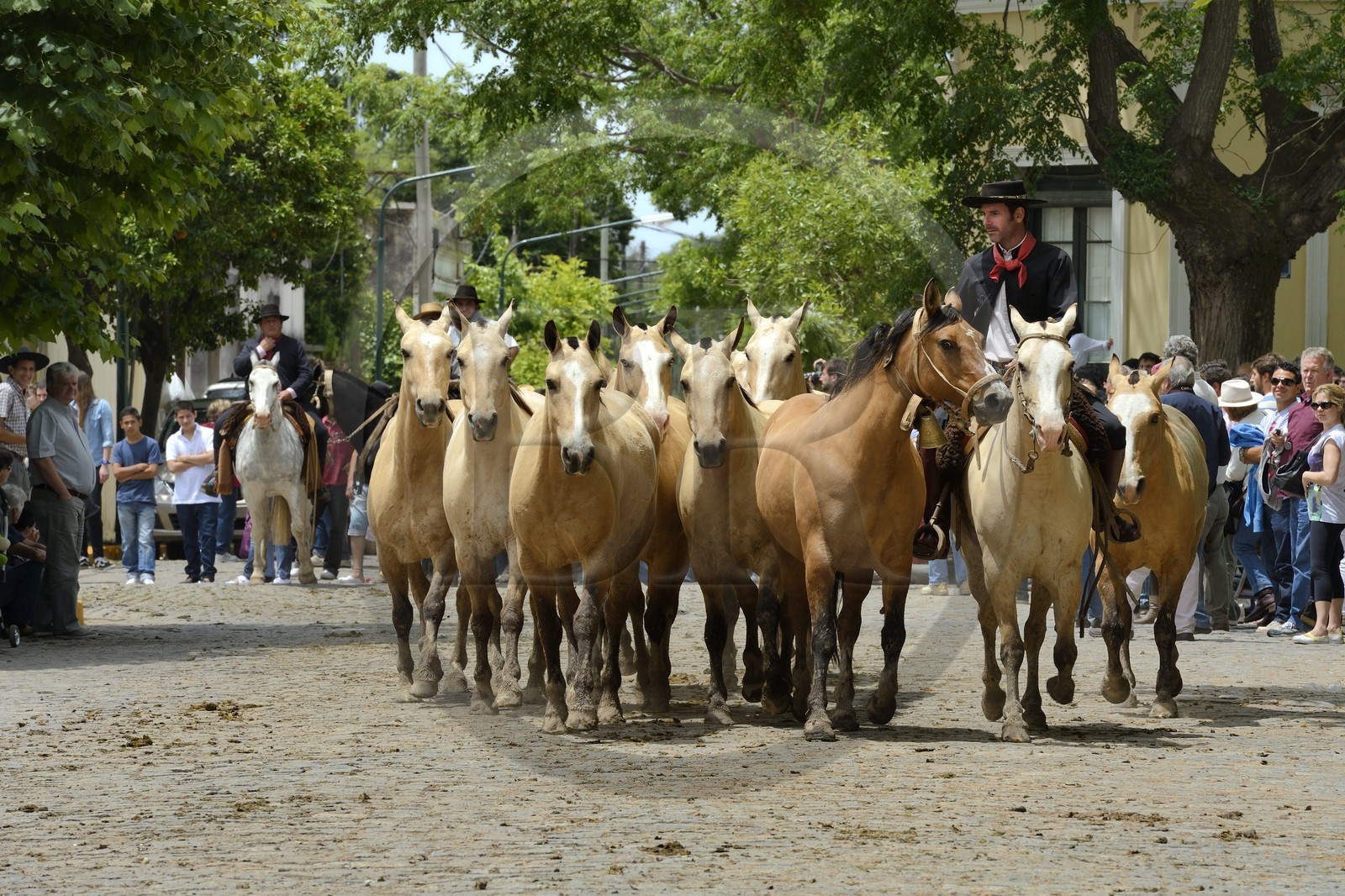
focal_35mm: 200
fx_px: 7470
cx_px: 672
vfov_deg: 6.9
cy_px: 448
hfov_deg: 10.3
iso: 400
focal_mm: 200
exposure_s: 1/400
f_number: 13
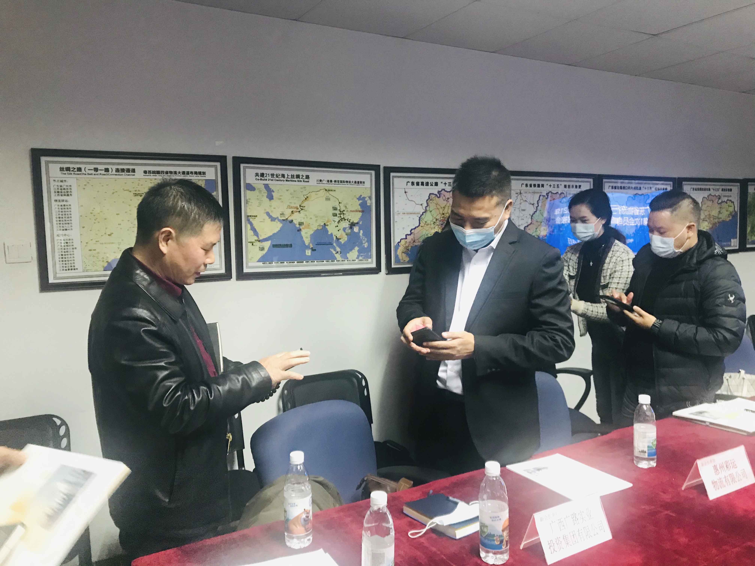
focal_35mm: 28
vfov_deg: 49.7
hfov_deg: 63.4
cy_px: 283
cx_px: 378
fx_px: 611
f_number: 1.8
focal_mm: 3.99
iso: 100
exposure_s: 1/13
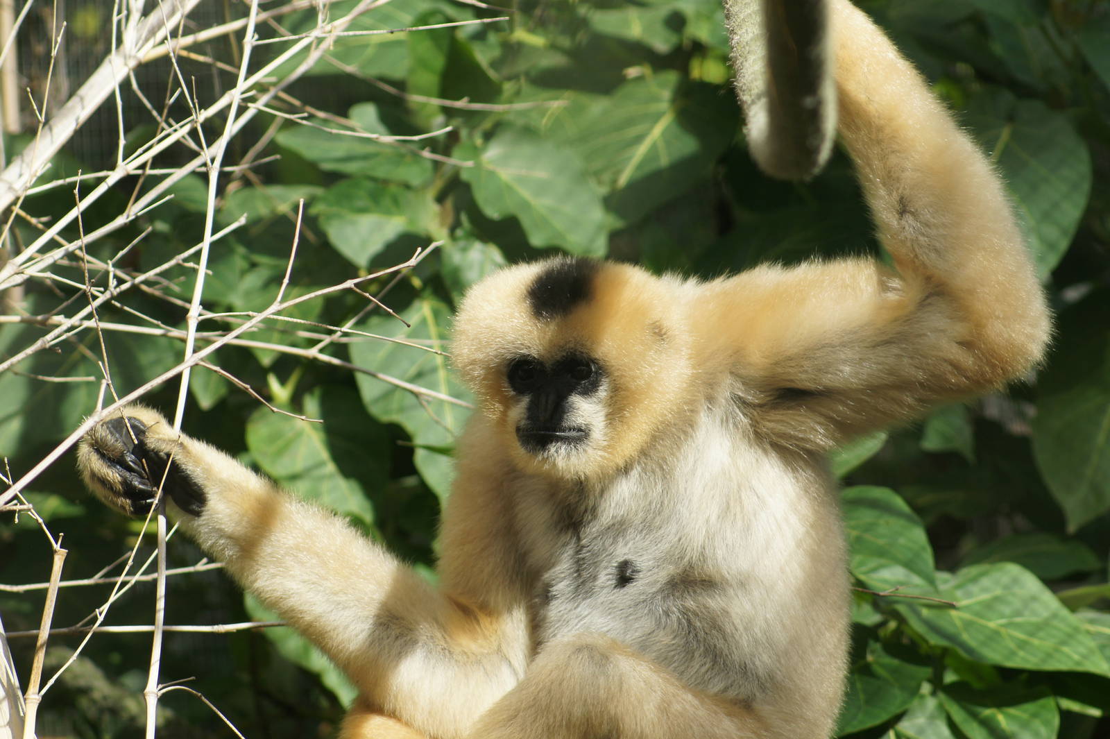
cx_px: 555
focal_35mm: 240
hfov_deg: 8.6
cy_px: 370
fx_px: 7396
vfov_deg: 5.7
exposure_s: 1/320
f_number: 5.6
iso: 200
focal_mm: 160
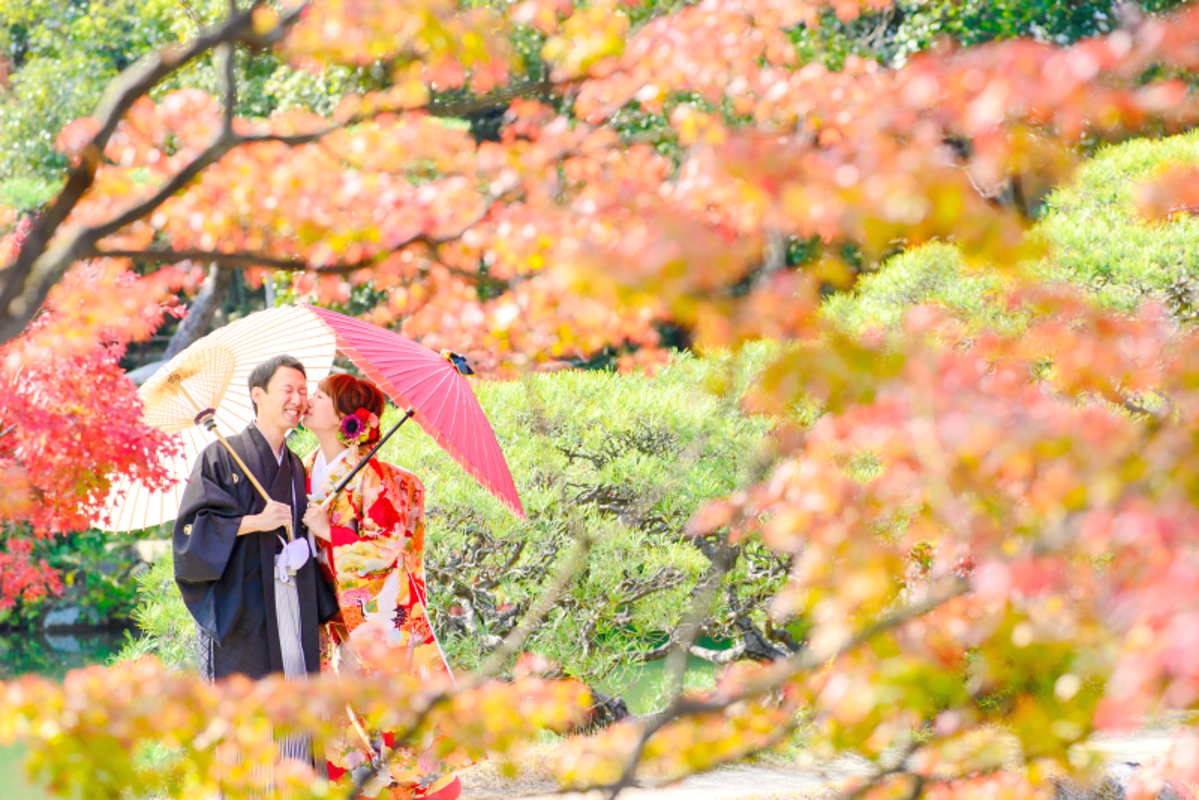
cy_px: 400
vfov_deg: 13.1
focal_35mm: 105
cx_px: 600
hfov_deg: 19.4
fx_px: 3498
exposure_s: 1/2000
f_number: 3.5
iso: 400
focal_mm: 105
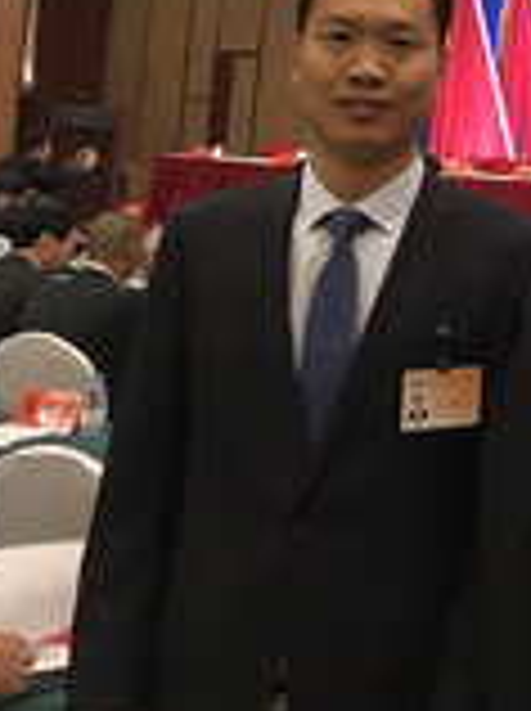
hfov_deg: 17.8
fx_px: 1456
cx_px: 868
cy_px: 72
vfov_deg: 26.5
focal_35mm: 71
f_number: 1.8
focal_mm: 3.99
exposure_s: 1/17
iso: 80
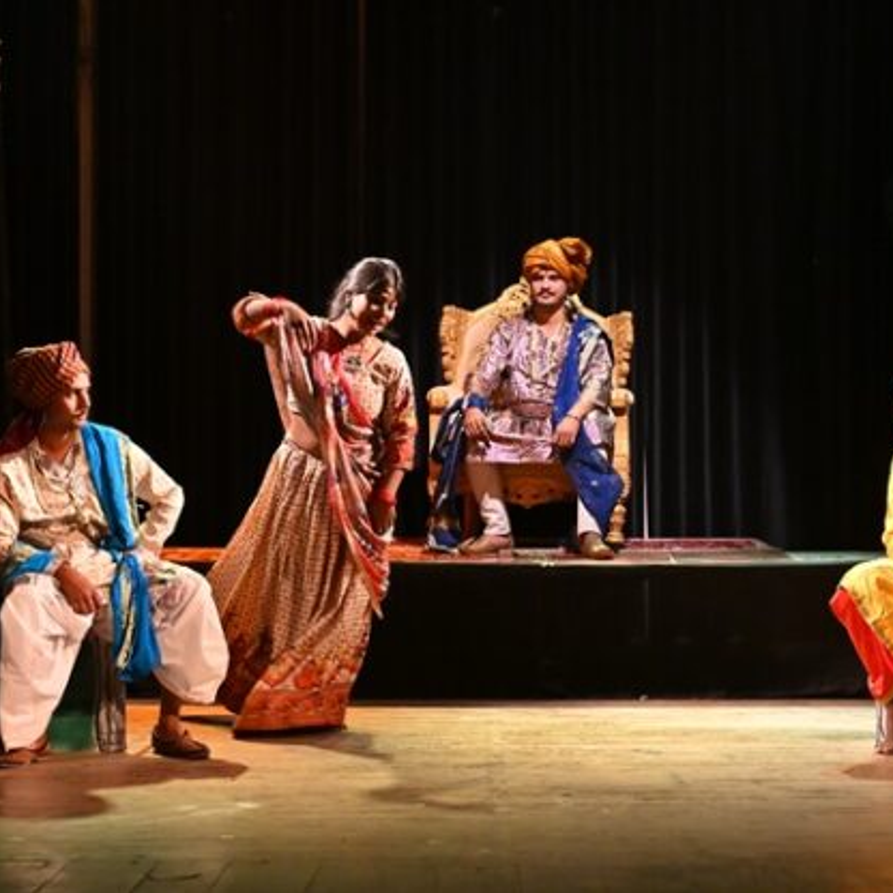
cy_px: 444
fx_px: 2627
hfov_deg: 19.3
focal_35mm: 90
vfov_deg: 19.3
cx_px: 535
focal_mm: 47
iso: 2000
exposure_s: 1/100
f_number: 4
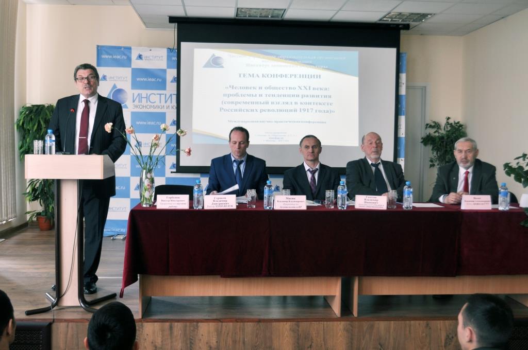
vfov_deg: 31.8
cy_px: 175
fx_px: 615
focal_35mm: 42
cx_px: 264
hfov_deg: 46.5
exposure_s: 1/20
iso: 200
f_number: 4.5
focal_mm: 28
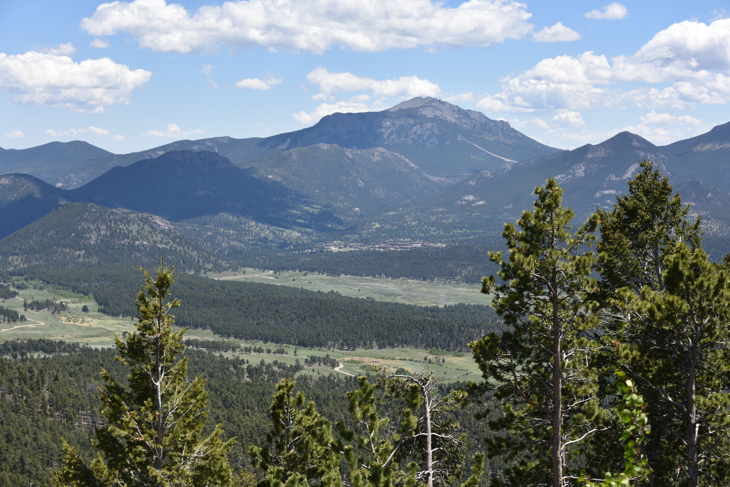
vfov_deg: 20.0
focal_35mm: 68
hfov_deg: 29.6
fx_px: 1379
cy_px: 244
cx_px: 365
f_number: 8
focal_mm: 68
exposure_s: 1/250
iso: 100
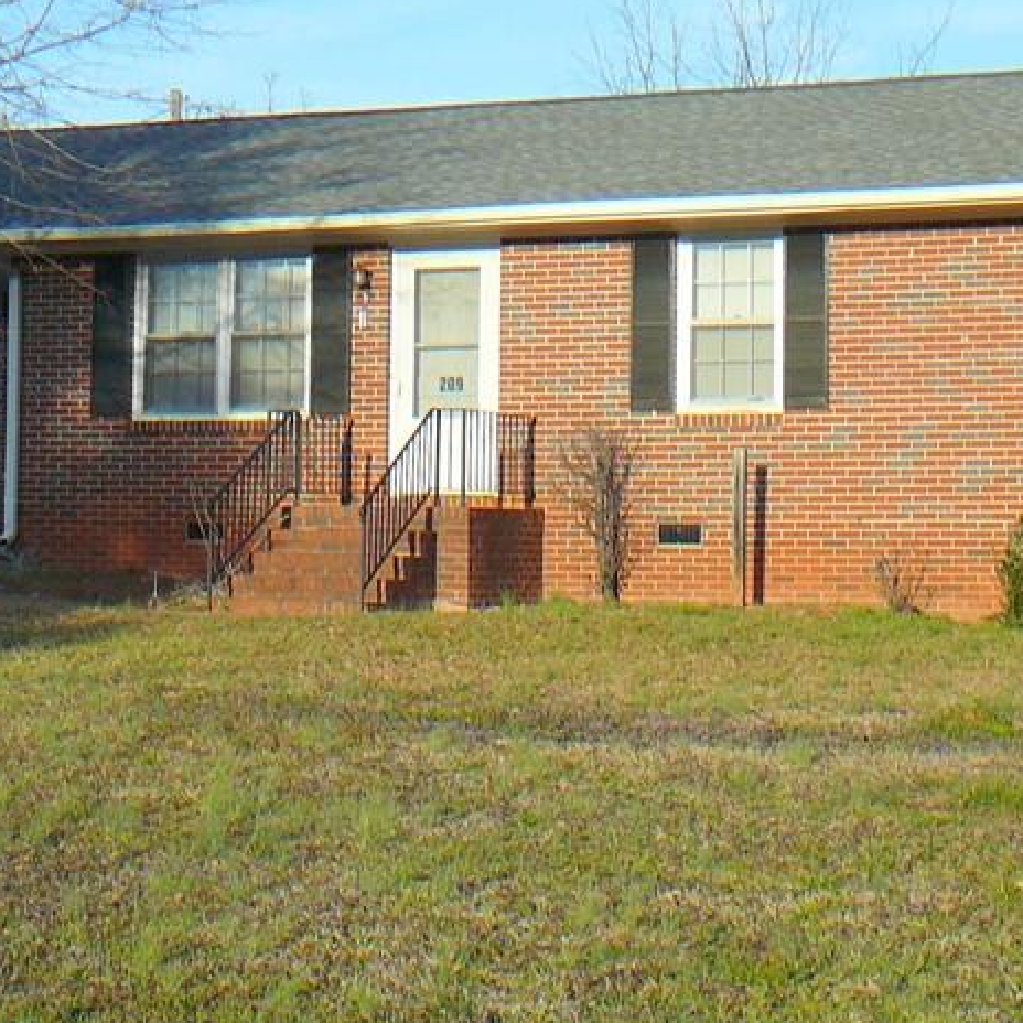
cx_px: 606
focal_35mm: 80
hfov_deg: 21.6
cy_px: 518
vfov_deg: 21.7
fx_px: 2675
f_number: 3.1
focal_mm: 6.1
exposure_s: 1/640
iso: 80
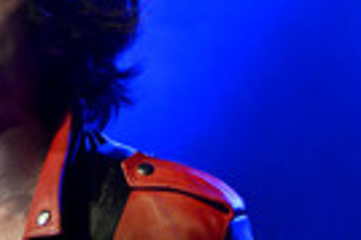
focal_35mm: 235
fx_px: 2354
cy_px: 205
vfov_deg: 5.8
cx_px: 7
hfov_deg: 8.7
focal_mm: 70
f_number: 2.8
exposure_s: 1/200
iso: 2500
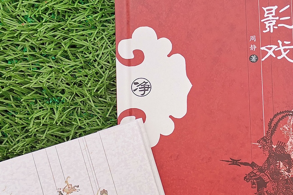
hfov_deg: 36.7
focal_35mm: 54
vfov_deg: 25.0
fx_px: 439
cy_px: 106
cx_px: 181
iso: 50
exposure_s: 1/317
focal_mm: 4.75
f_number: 1.8
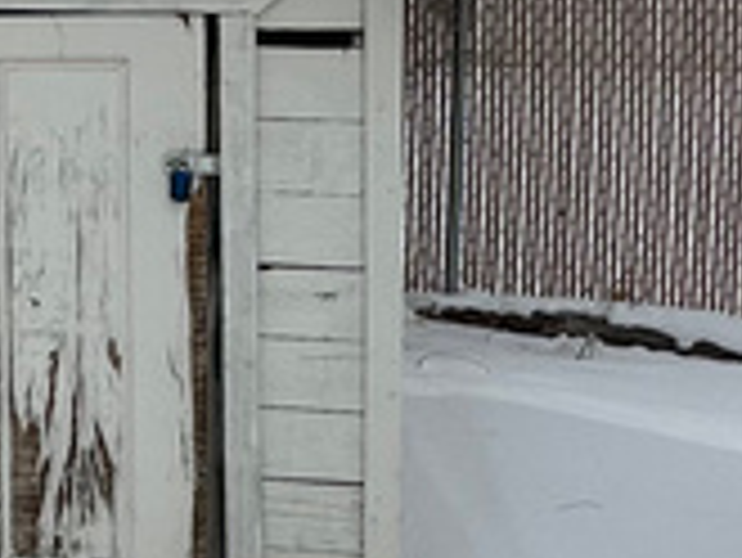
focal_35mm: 87
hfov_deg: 20.5
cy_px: 122
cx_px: -220
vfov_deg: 16.9
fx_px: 1866
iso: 50
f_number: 2.2
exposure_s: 1/4292
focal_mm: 2.22
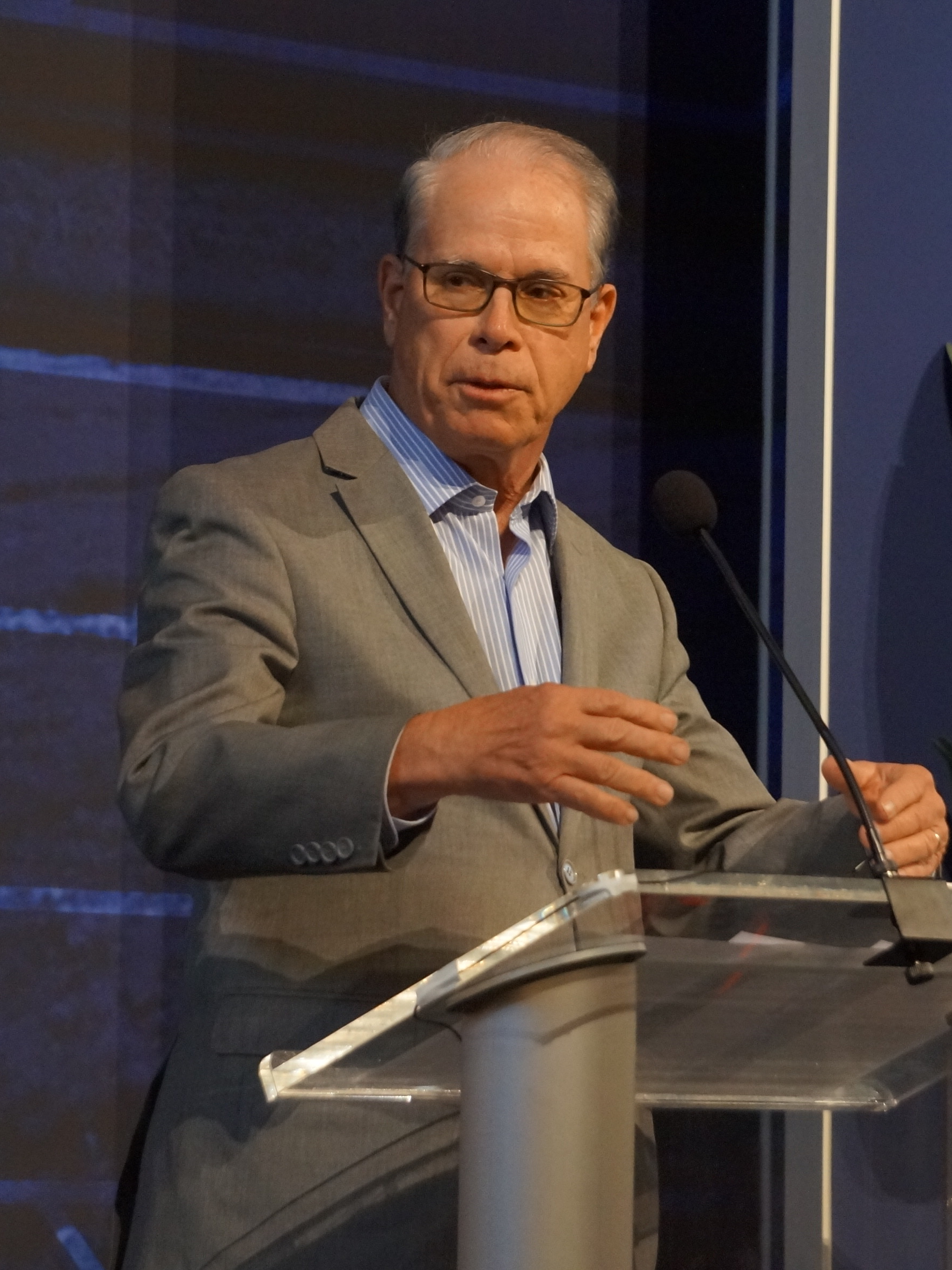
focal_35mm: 224
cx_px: 512
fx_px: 8205
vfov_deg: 8.8
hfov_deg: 6.6
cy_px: 635
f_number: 5.6
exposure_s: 1/125
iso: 3200
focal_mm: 103
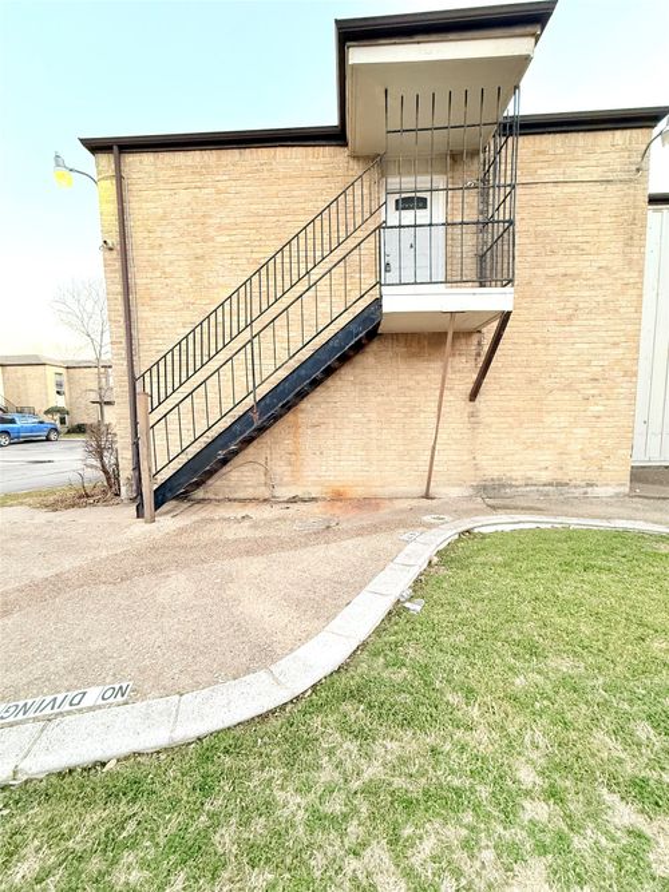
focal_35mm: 14
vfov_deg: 102.1
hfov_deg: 85.7
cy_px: 446
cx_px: 334
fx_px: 361
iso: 320
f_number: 2.2
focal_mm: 2.22
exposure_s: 1/120
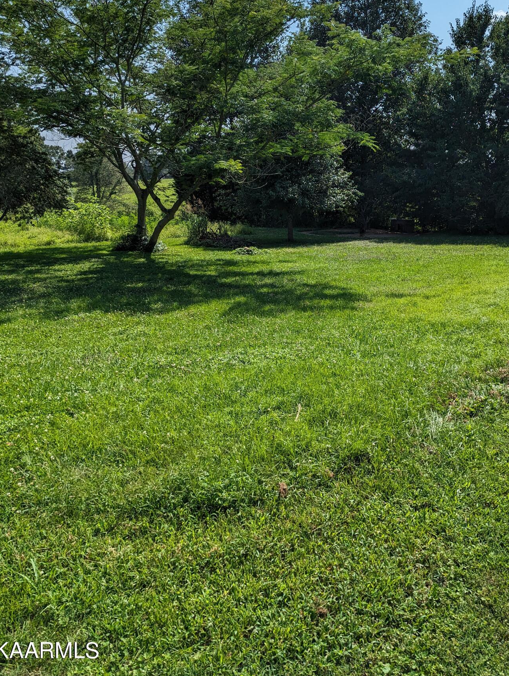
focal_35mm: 28
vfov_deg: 63.1
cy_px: 292
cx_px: 289
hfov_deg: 49.7
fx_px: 548
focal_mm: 6.81
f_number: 1.85
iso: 48
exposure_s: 1/4049
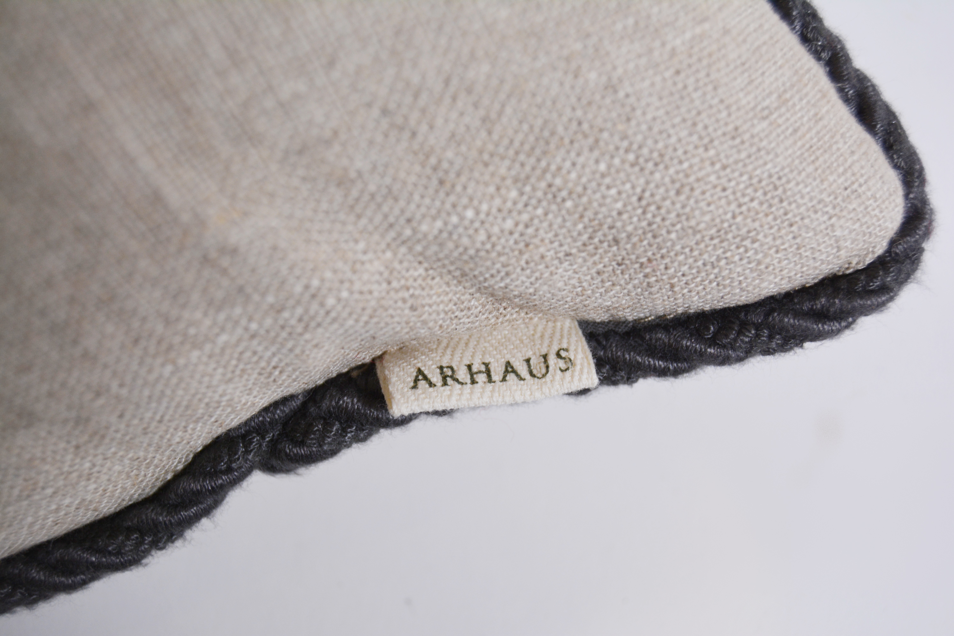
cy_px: 318
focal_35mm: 51
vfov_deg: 26.5
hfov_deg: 38.9
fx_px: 1351
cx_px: 477
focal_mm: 34
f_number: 5.6
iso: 400
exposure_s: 1/125
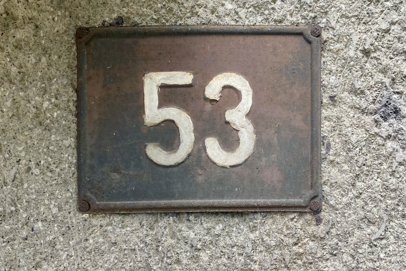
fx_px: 316
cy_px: 119
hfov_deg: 65.5
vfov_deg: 46.3
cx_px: 198
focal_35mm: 28
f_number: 1.8
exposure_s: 1/165
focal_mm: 4.25
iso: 32
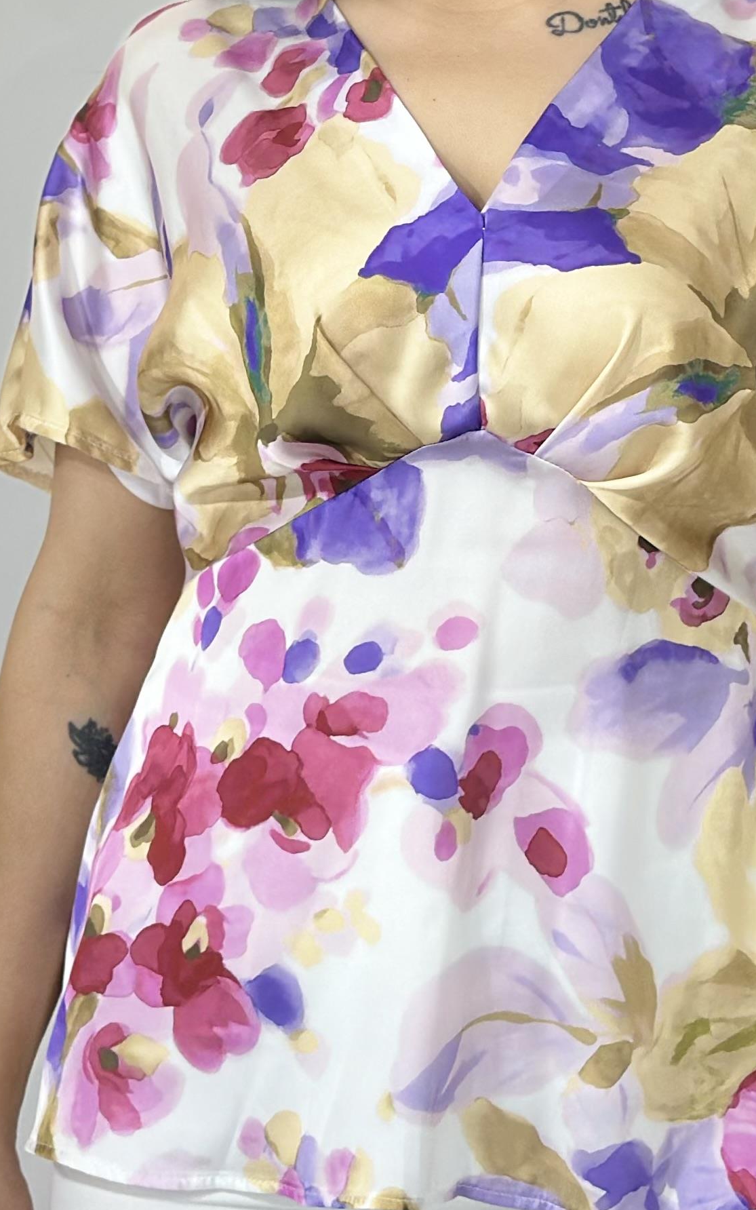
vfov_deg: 18.0
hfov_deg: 11.4
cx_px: 432
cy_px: 269
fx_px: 3791
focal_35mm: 115
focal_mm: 6.86
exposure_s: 1/139
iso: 80
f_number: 1.78
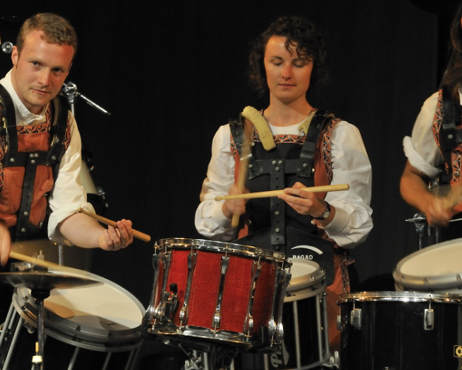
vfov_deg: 3.4
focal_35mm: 452
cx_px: 224
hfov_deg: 4.3
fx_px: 6183
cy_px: 170
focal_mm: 210
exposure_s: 1/50
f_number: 8
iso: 1250
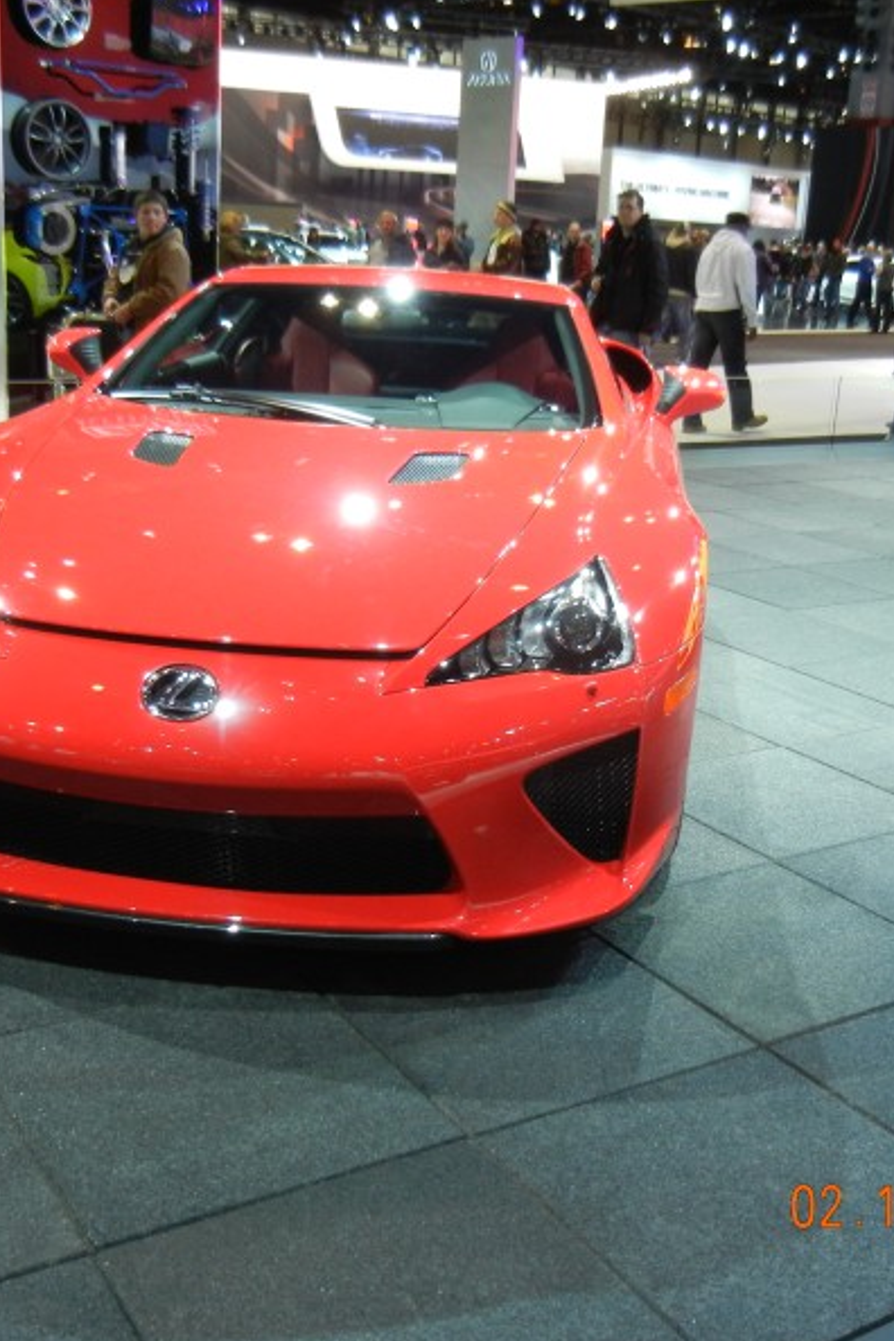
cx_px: 442
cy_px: 670
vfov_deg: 46.4
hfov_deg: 31.9
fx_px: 1564
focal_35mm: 42
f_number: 3.5
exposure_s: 1/60
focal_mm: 5.4
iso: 395
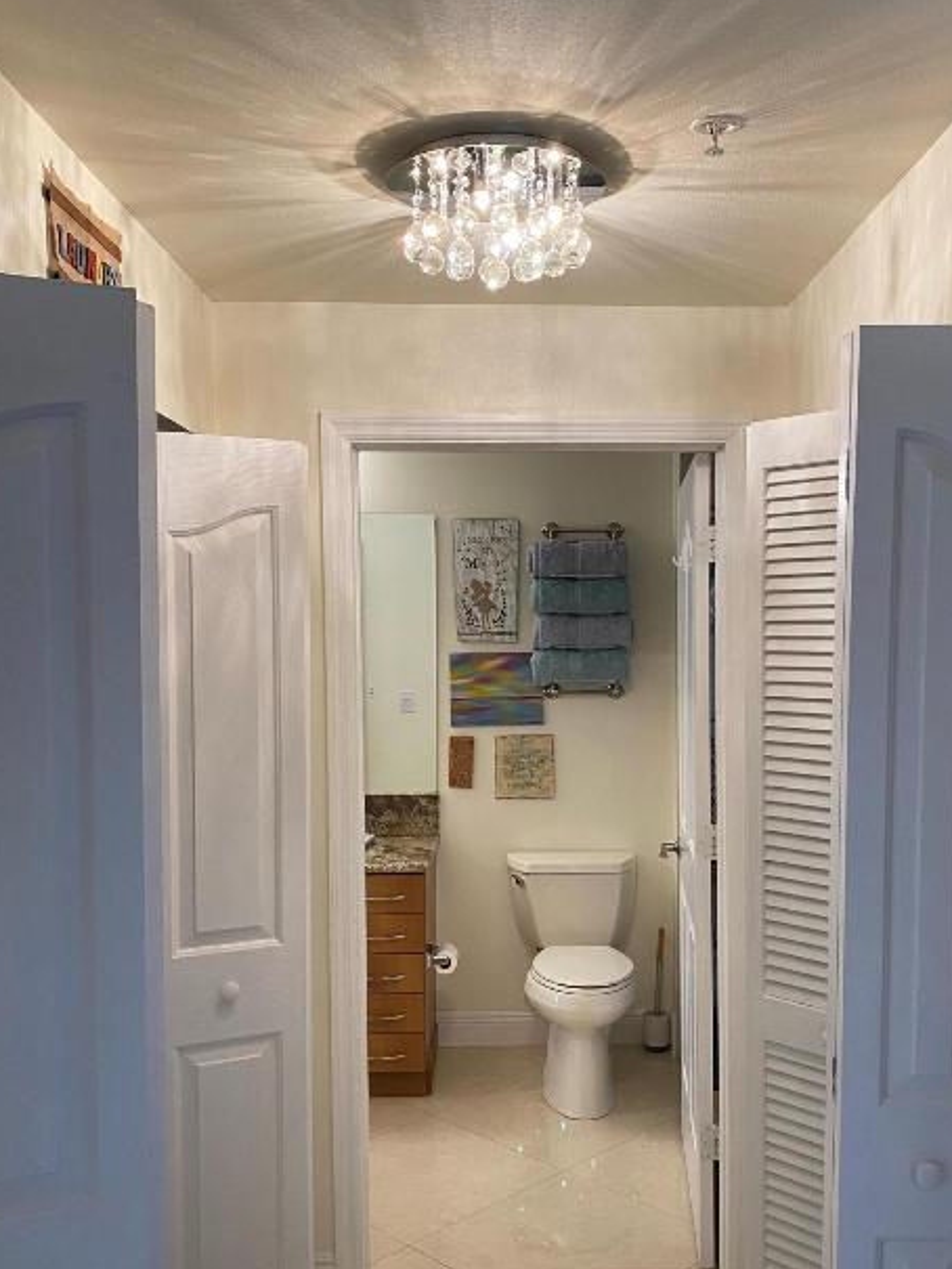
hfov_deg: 42.8
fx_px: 1210
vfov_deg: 55.3
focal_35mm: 33
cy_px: 671
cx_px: 558
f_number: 1.8
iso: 100
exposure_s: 1/60
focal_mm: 4.25
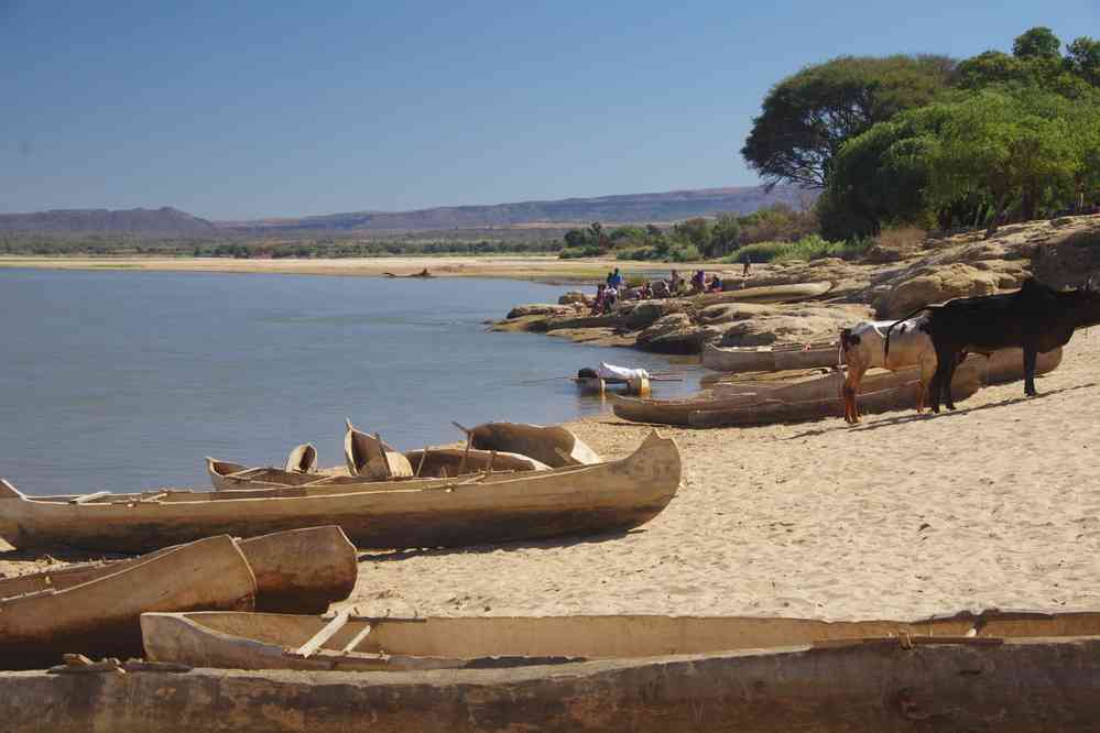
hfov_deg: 28.1
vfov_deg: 18.9
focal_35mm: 72
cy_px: 366
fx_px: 2200
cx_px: 550
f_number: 11
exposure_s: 1/100
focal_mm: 47.5
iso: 200
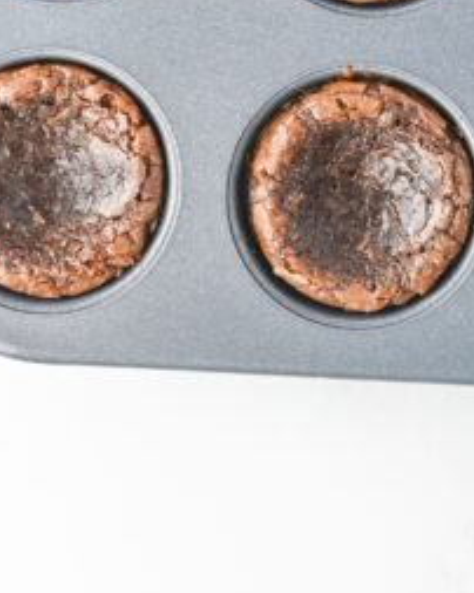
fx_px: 3336
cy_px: -516
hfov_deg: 8.1
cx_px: 508
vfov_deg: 9.6
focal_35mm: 190
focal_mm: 50
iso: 400
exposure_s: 1/160
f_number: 3.5
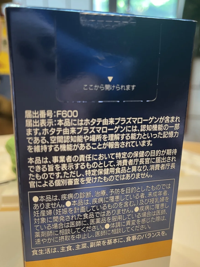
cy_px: 135
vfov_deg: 58.3
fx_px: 239
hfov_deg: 45.4
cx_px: 112
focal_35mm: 31
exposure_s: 1/50
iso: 125
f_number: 1.6
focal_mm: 5.1
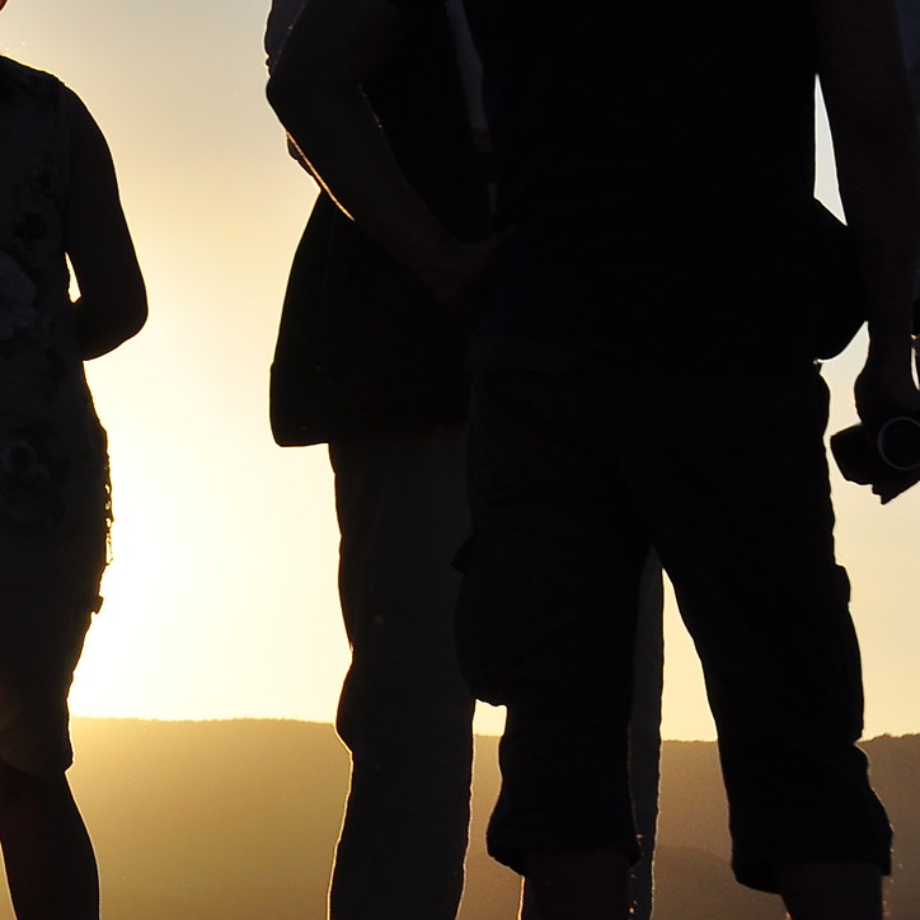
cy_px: 465
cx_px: 113
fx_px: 8251
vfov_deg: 6.4
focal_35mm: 274
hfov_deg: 6.4
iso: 200
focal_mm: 65
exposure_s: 1/1250
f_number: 9
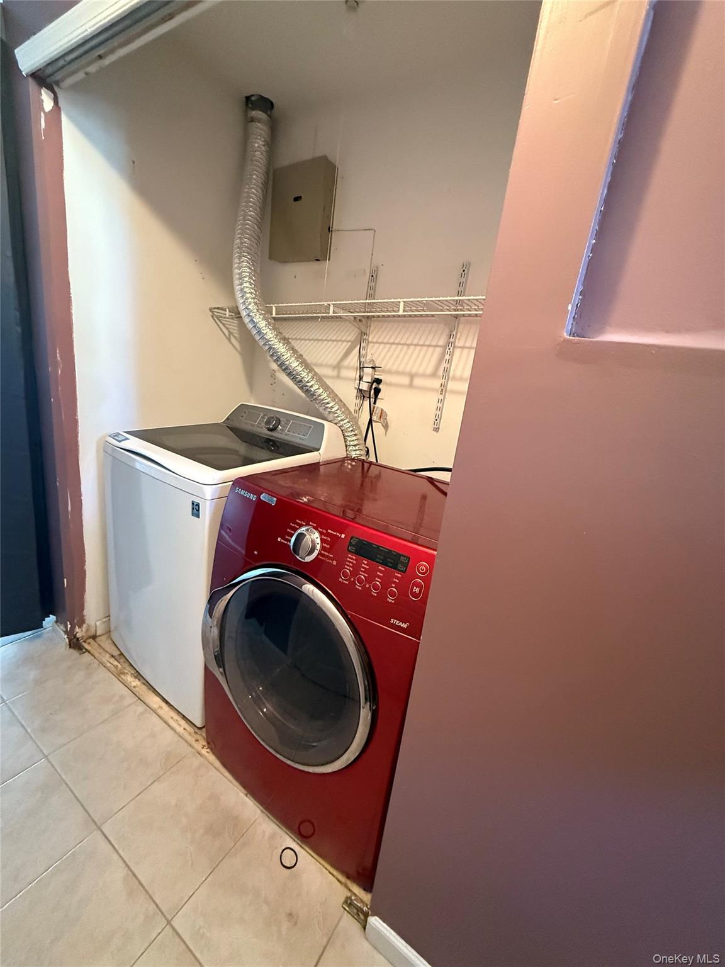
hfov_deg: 85.7
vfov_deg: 102.1
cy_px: 484
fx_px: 391
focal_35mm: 14
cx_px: 362
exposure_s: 1/60
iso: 800
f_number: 2.2
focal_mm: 2.22
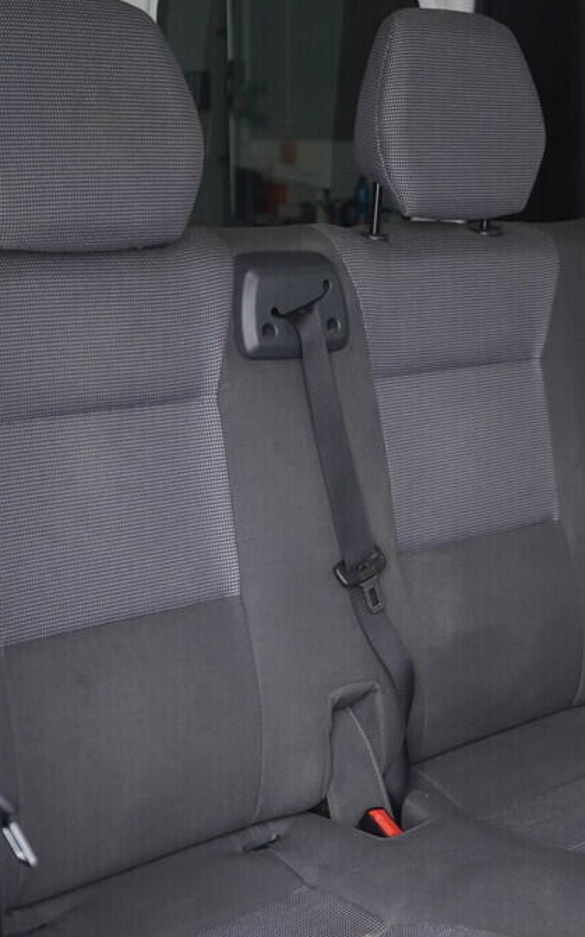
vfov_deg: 36.3
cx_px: 452
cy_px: 467
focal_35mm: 56
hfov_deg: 22.9
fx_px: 1429
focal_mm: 24
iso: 640
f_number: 2.8
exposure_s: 1/40
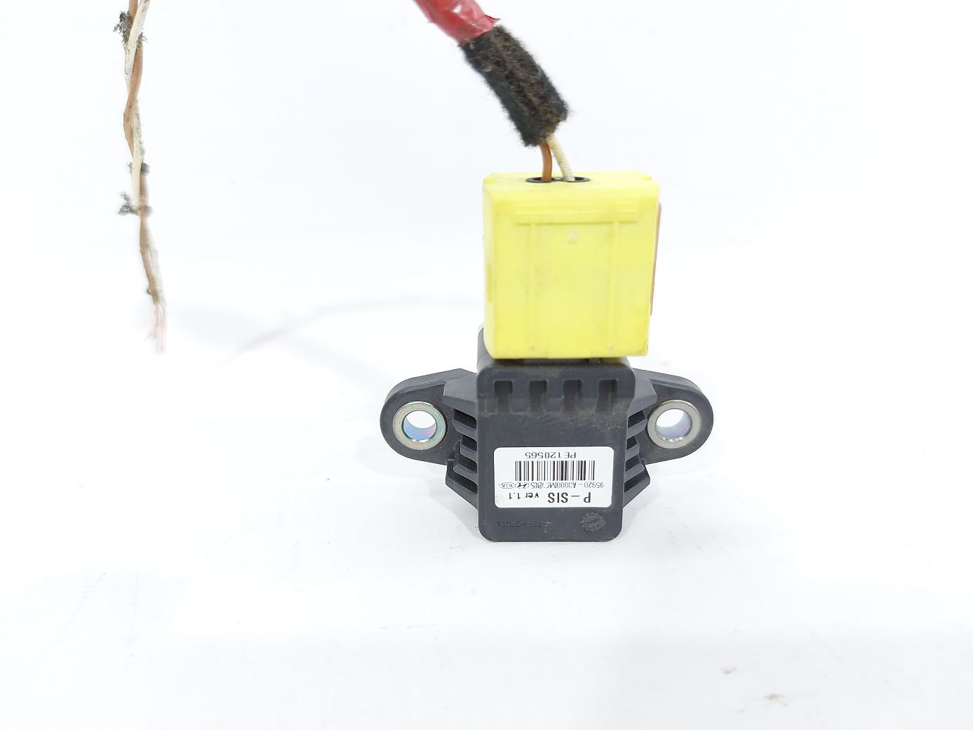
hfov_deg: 71.6
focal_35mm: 24
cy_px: 365
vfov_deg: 56.8
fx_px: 675
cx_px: 486
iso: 100
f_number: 1.8
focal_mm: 5.23
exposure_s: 1/50
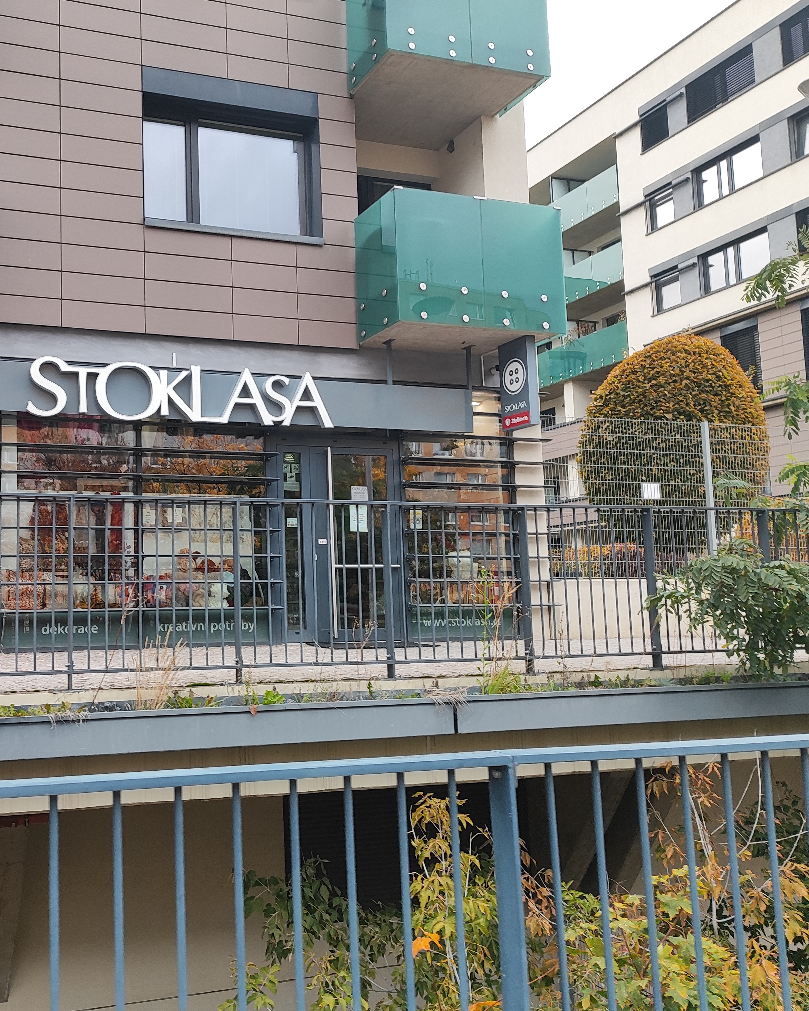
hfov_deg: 44.0
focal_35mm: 32
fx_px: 958
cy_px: 506
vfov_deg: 55.7
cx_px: 183
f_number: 1.89
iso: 146
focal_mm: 5.89
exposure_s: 1/100
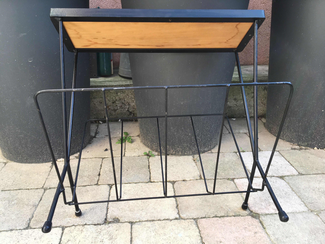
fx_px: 272
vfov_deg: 48.2
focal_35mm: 29
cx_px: 162
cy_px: 122
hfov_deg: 61.7
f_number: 2.2
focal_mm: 4.15
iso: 32
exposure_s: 1/100
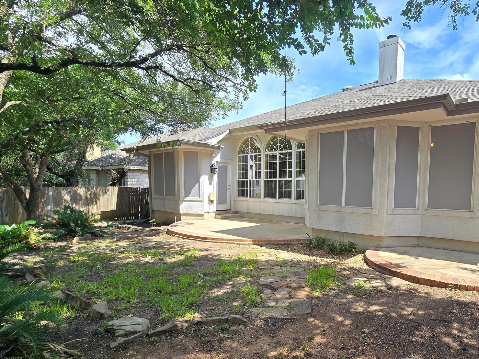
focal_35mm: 18
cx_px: 323
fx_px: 249
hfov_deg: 84.4
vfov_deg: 70.8
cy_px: 216
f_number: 2.2
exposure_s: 1/626
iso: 50
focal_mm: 2.2
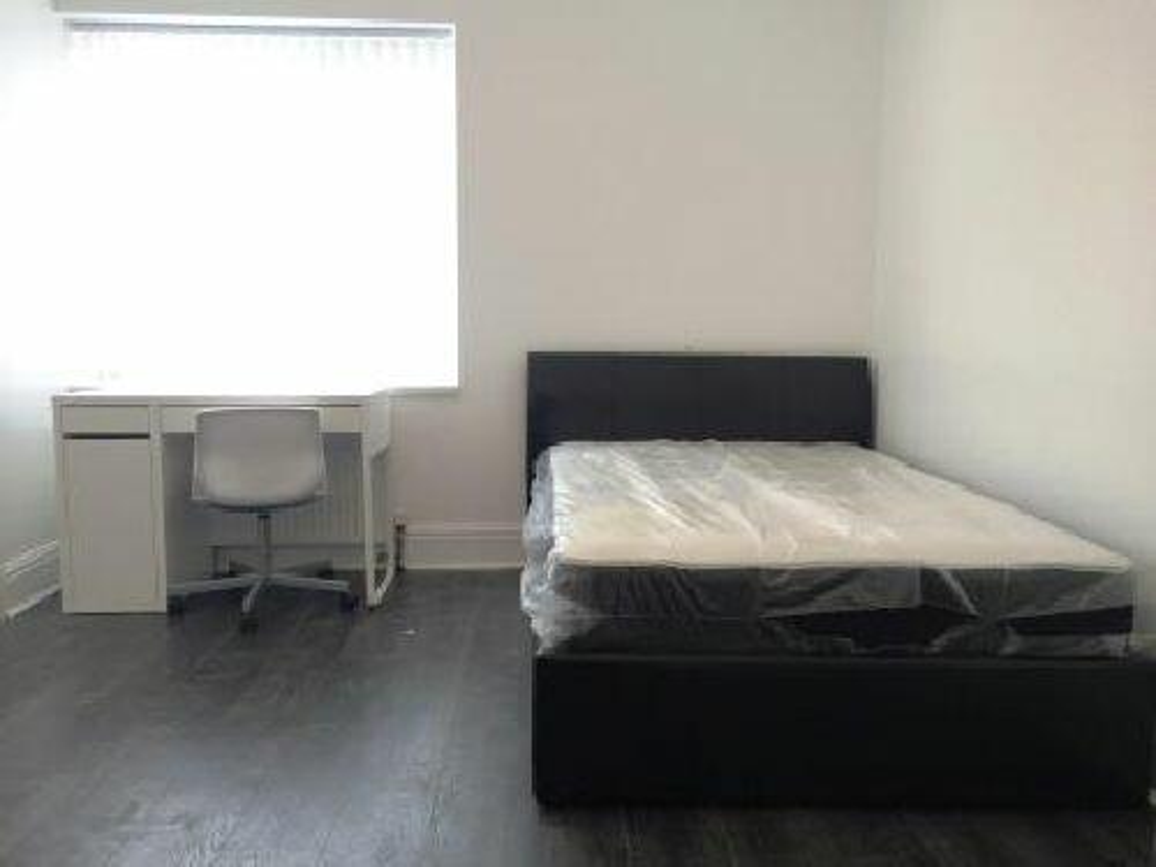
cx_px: 578
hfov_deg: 61.7
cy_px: 434
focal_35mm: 29
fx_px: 968
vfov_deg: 48.2
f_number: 2.2
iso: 64
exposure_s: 1/100
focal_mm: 4.15
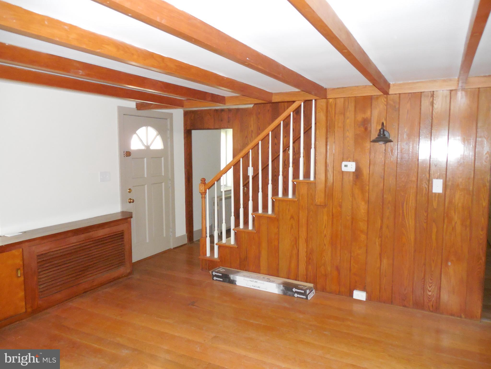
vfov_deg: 54.9
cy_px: 184
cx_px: 246
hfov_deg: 69.4
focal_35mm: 25
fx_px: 355
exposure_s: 1/25
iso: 1100
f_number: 3.3
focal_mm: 4.5
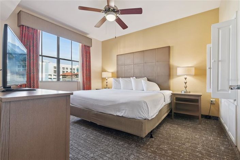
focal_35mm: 16
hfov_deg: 96.7
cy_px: 80
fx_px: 107
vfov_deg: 73.7
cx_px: 120
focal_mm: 16
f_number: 10
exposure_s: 1/15
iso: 100
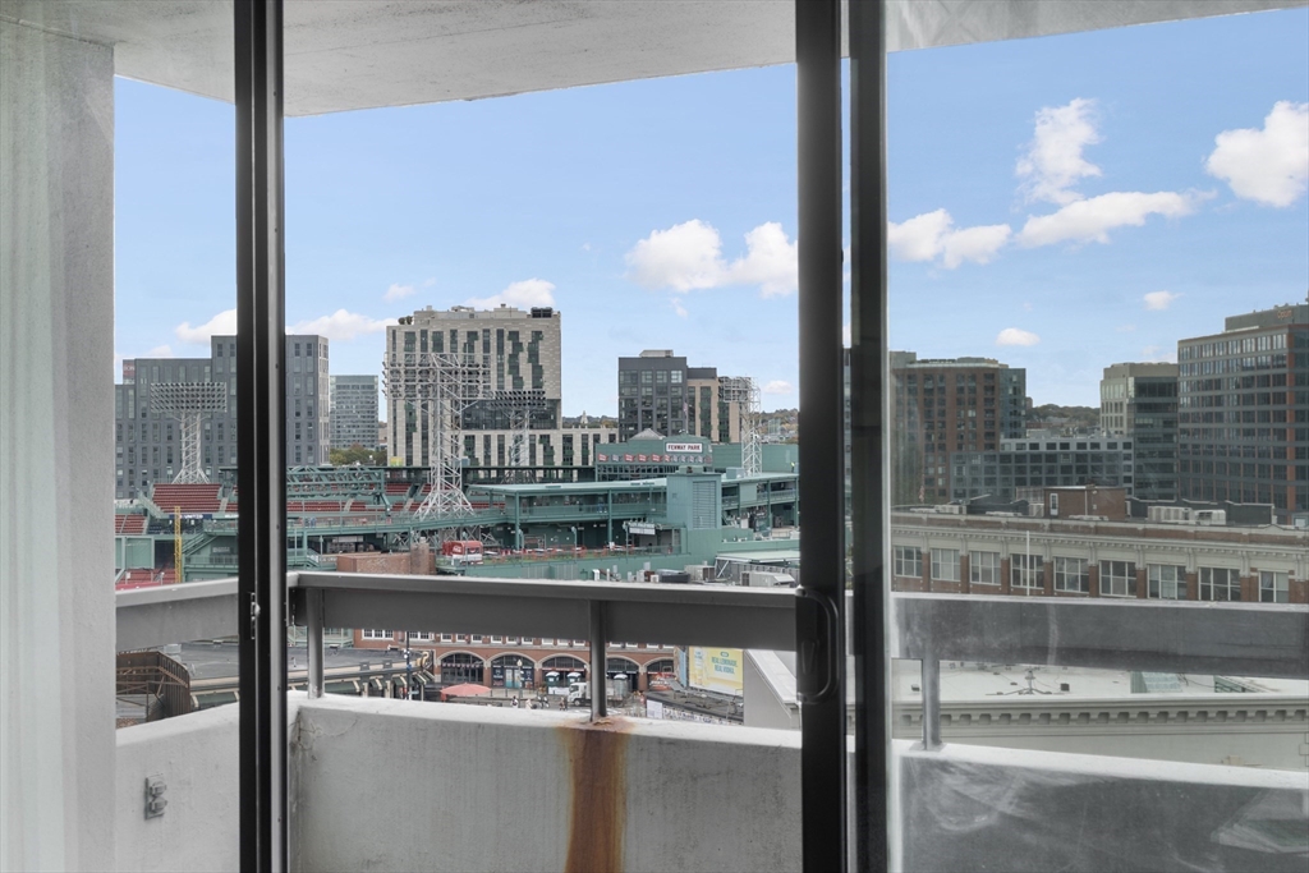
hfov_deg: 40.3
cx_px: 654
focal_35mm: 49
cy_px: 436
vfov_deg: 27.5
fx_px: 1782
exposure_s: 1/20
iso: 200
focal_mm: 33
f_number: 8
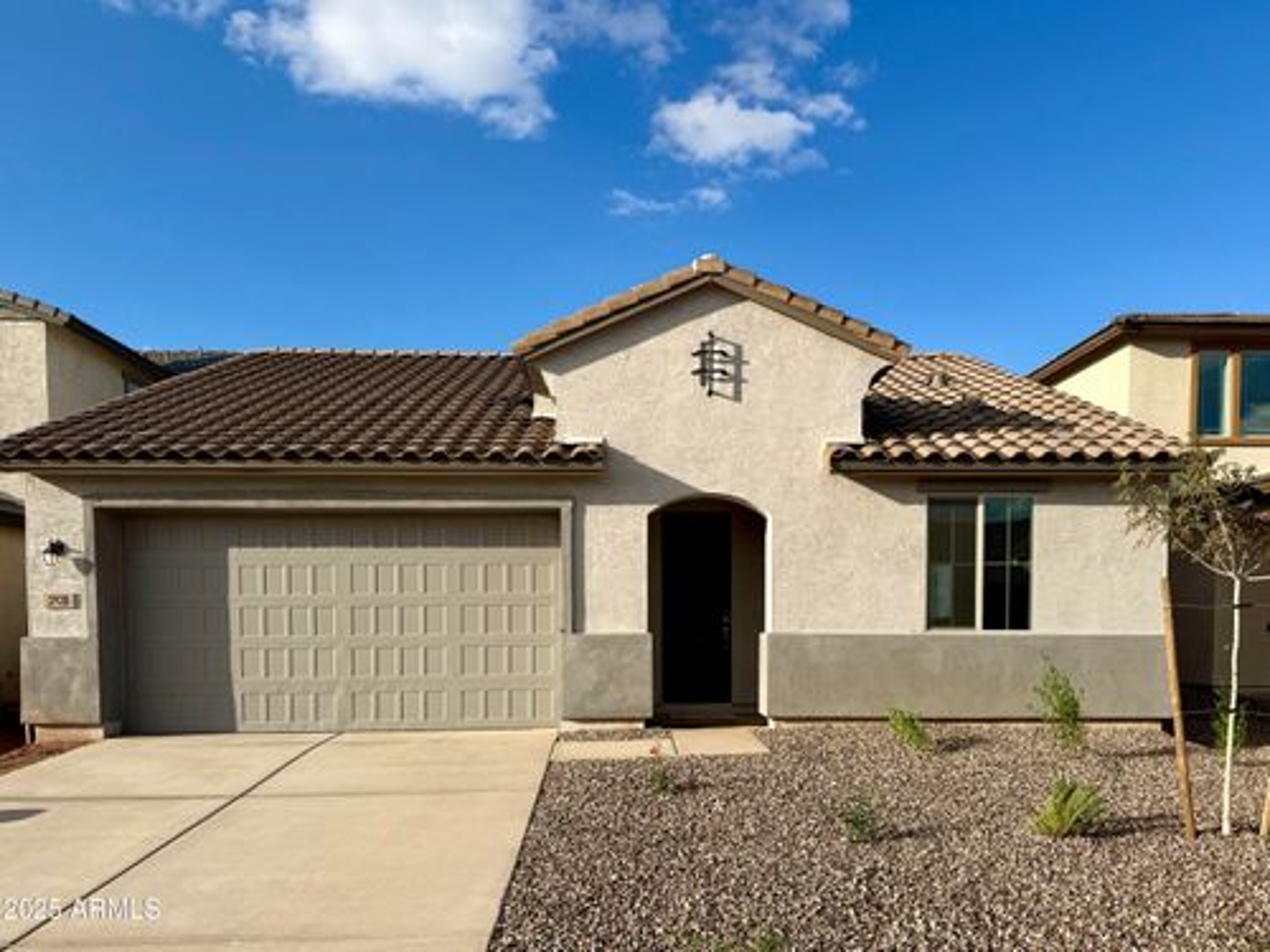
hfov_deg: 71.6
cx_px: 635
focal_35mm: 24
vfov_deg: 56.8
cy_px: 476
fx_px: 881
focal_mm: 6.76
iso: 80
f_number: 1.78
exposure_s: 1/4975
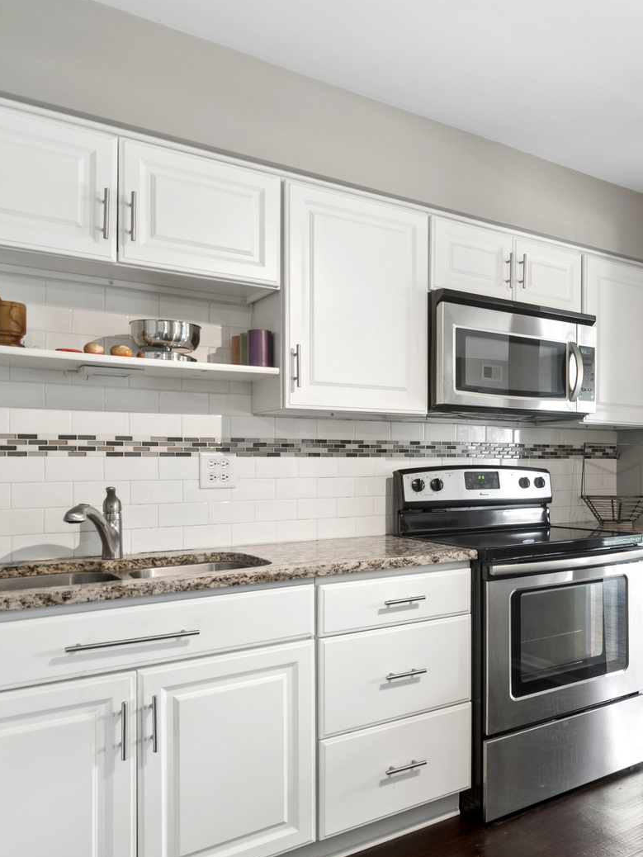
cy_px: 429
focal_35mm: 27
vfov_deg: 65.3
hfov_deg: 47.5
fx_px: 668
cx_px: 546
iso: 200
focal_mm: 12
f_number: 8
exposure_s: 1/8
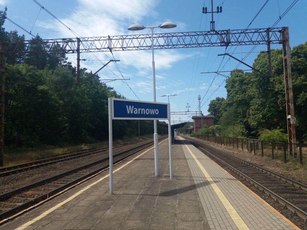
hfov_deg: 63.4
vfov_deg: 49.7
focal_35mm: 28
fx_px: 248
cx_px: 154
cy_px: 115
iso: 64
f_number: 1.9
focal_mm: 3.7
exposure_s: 1/1561
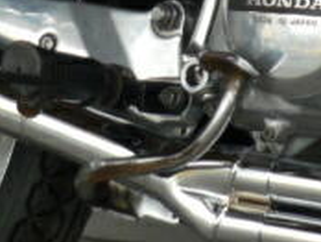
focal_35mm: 257
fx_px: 2386
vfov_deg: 5.8
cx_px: 293
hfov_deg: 7.7
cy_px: -39
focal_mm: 7.2
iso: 100
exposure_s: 1/160
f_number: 3
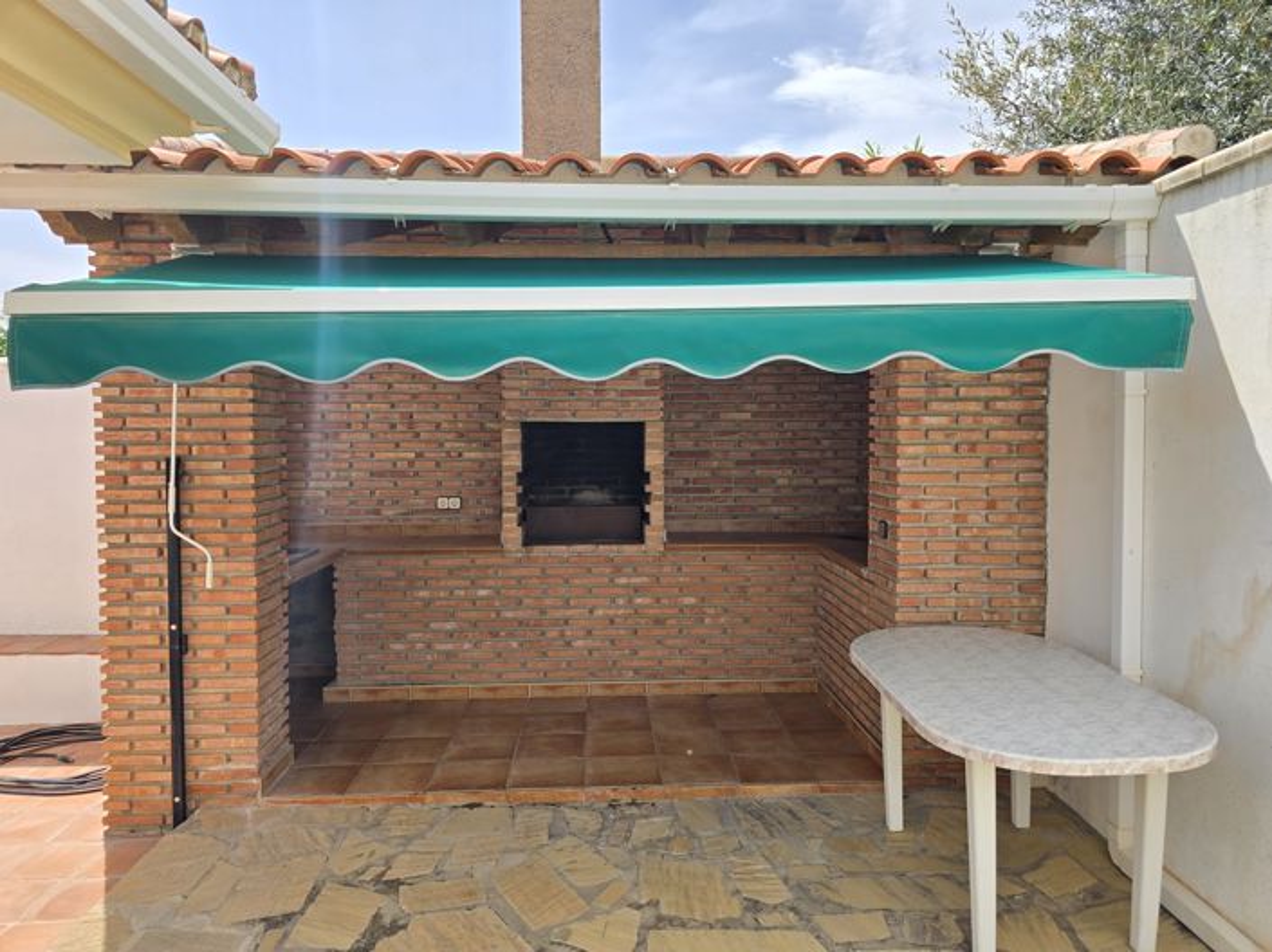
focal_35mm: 23
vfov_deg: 58.8
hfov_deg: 74.0
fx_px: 845
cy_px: 476
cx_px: 636
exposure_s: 1/681
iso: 12
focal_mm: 6.3
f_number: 1.7
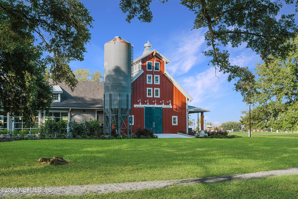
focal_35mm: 41
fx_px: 339
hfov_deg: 47.4
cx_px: 149
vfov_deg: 32.6
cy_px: 100
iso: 200
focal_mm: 41
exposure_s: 1/200
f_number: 7.1
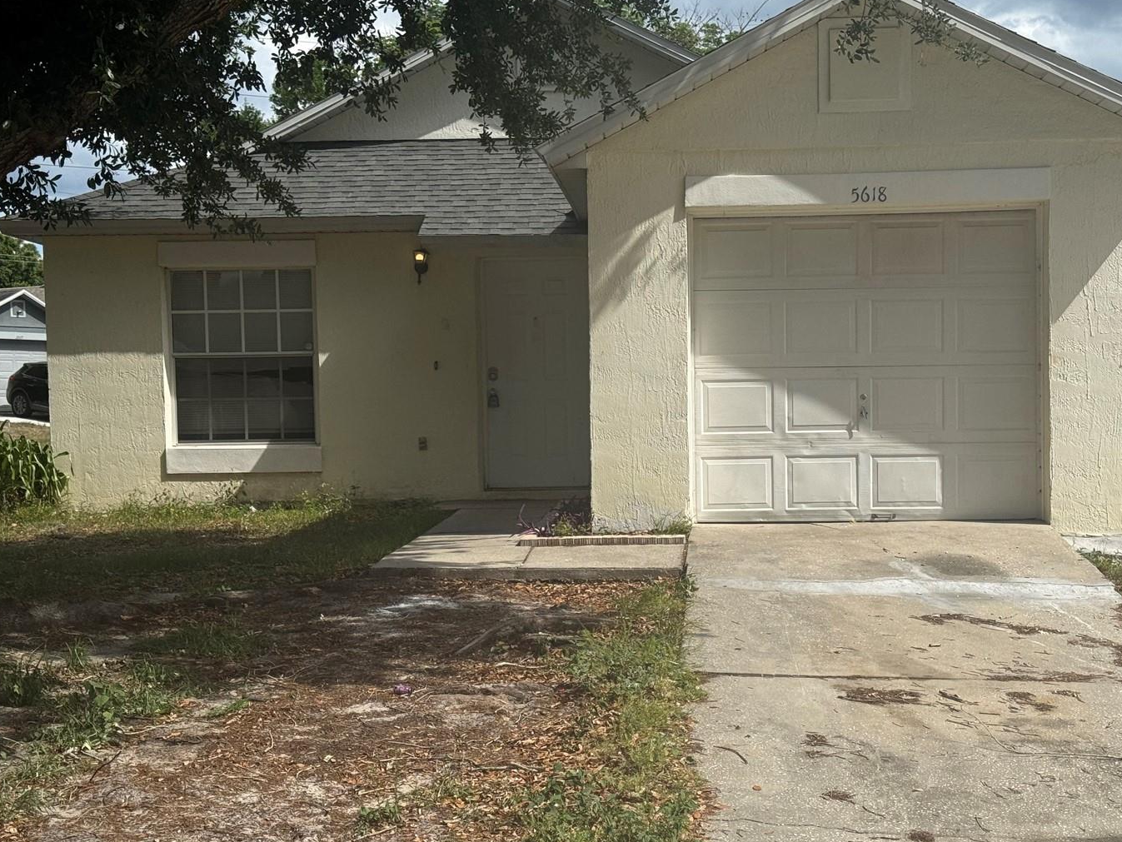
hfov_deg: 33.7
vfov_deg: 25.6
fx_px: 1848
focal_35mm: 57
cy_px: 494
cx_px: 641
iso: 64
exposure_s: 1/4975
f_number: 1.78
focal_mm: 6.76
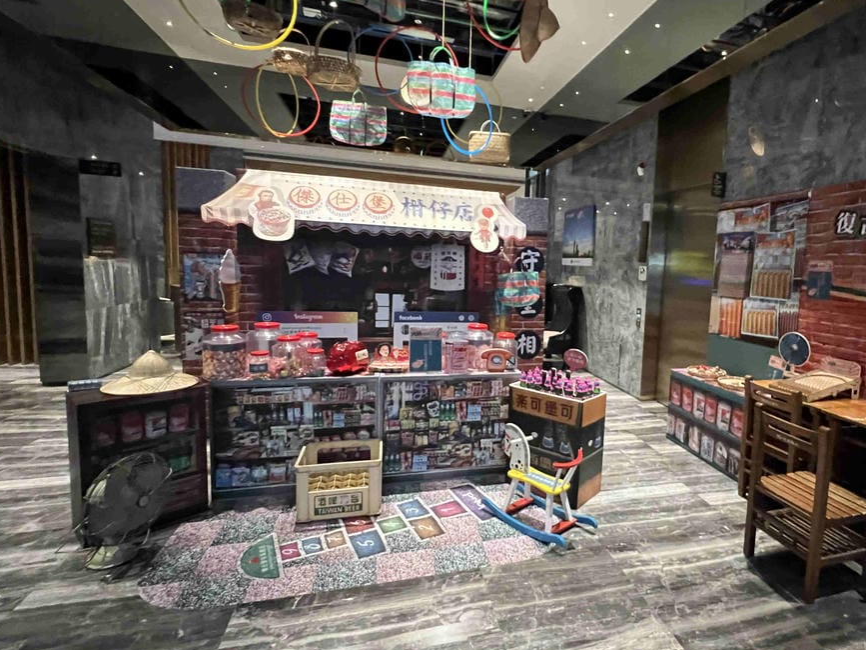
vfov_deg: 71.6
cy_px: 314
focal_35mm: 18
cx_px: 538
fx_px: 450
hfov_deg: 86.1
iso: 1000
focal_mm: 1.57
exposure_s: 1/41
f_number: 1.8
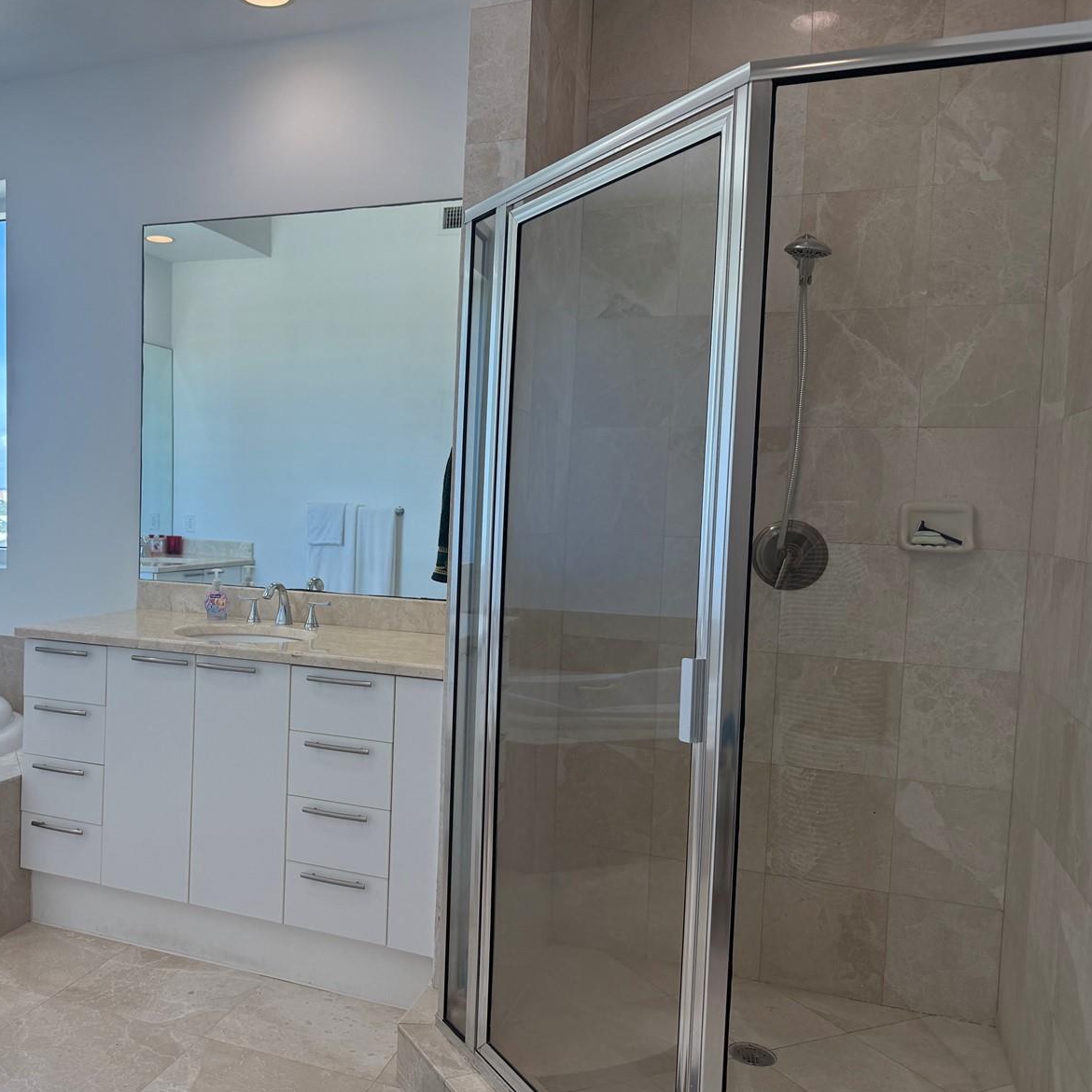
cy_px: 551
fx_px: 1035
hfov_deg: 54.4
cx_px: 354
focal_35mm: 29
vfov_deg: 55.6
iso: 100
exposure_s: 1/383
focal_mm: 6.76
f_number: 1.78
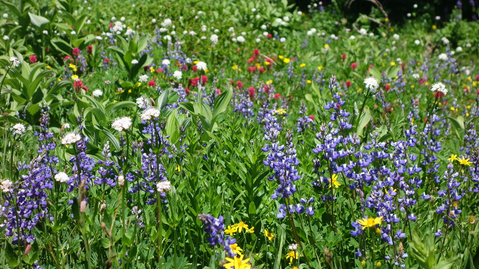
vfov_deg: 12.2
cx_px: 239
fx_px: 1257
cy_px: 123
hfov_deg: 21.6
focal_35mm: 99
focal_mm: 34.94
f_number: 5.6
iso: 125
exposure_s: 1/400
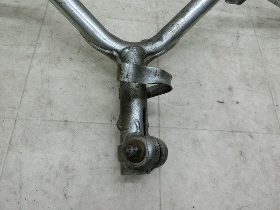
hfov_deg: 69.4
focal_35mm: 25
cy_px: 105
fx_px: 202
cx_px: 140
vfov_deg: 54.9
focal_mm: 4.5
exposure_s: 1/125
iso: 320
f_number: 3.5
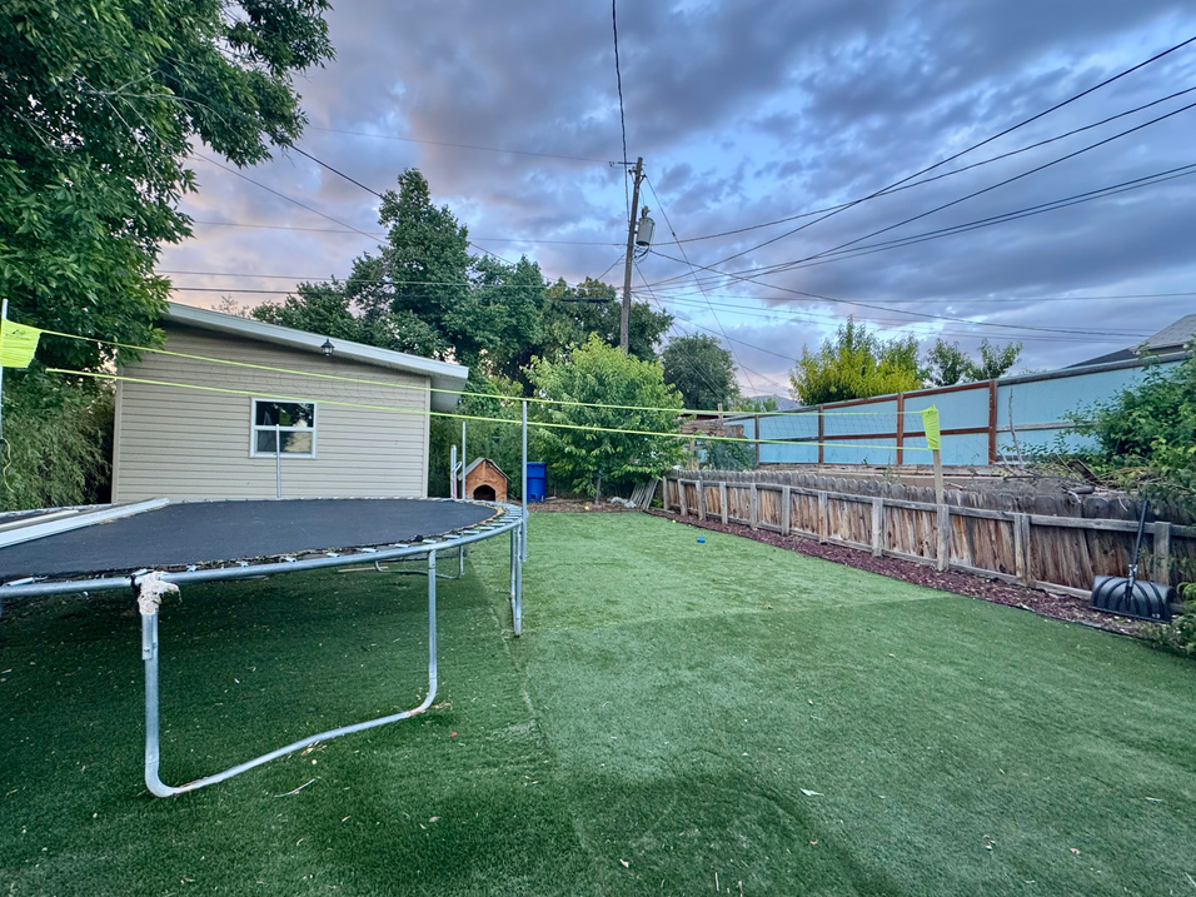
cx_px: 583
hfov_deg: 98.2
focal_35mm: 15
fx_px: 518
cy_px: 462
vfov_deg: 81.7
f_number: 2.2
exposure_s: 1/99
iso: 125
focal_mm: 2.22
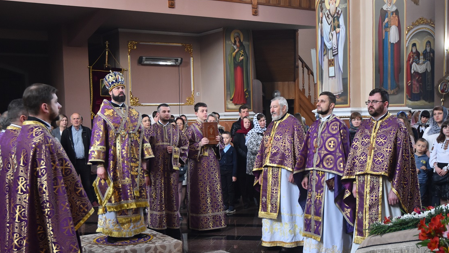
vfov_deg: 24.1
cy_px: 149
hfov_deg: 41.7
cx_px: 224
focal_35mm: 50
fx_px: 590
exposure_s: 1/125
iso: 1400
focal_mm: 31
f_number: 4
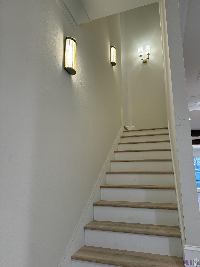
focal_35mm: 24
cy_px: 134
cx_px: 100
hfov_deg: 56.8
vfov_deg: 71.6
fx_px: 185
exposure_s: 1/120
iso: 200
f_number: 1.78
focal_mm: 6.76
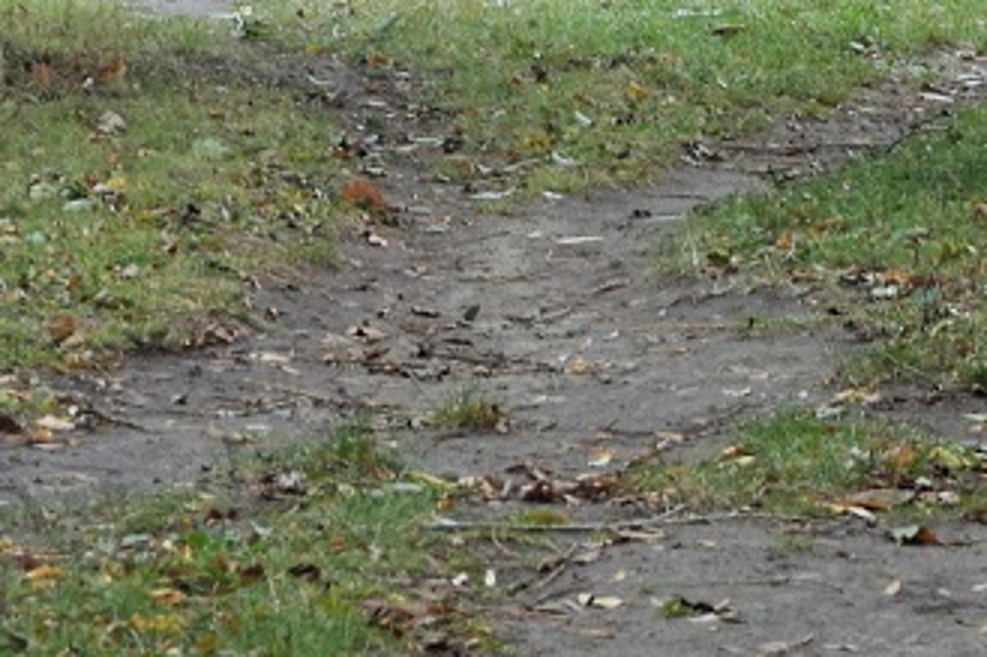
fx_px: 8001
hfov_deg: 7.1
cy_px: -408
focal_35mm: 292
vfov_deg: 4.7
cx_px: 410
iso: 500
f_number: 4.8
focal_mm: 48
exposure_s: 1/60
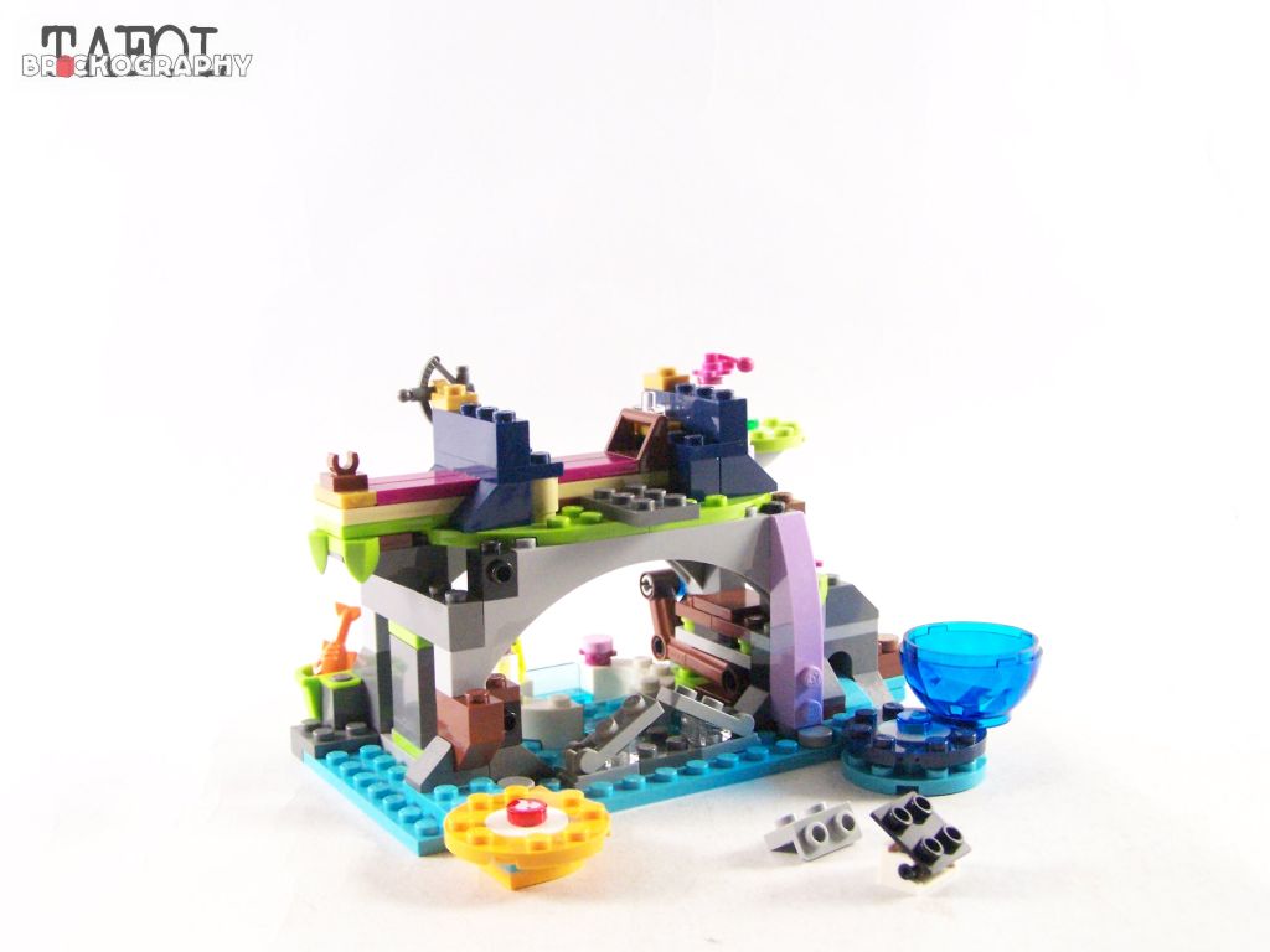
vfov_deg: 30.3
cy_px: 476
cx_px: 635
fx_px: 1761
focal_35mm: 48
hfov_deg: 39.7
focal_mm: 8
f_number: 3.2
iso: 400
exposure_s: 1/60
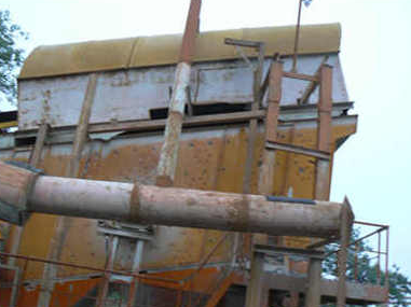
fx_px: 498
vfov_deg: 34.2
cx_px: 189
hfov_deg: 44.8
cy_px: 174
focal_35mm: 42
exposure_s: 1/15
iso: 200
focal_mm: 6
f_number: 2.8
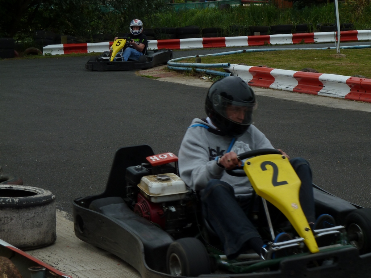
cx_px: 186
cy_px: 139
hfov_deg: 20.4
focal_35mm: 96
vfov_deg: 15.4
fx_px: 1029
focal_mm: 15.8
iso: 80
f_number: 4.3
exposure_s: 1/640
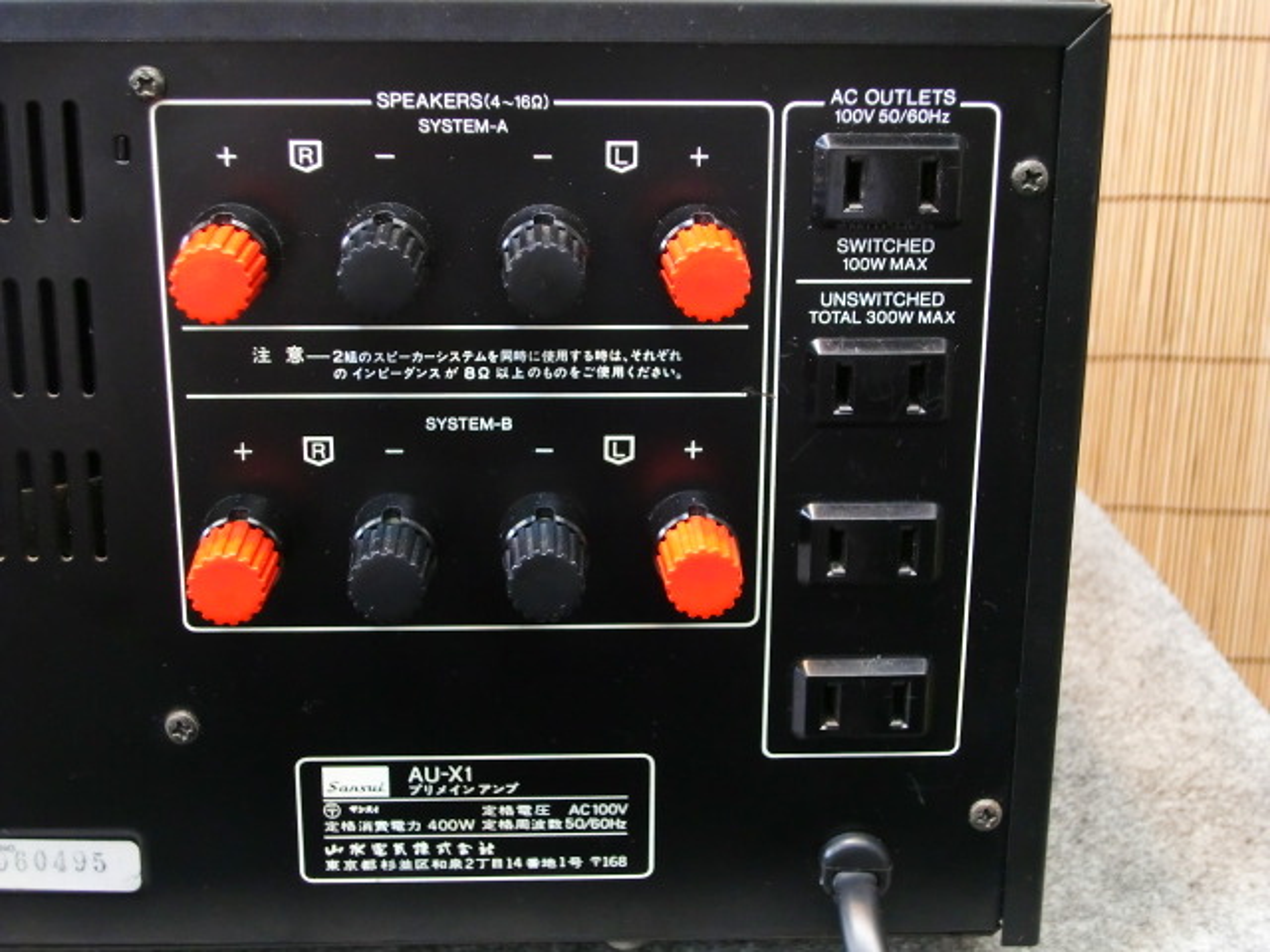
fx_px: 2018
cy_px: 476
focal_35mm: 55
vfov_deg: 26.6
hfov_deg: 34.9
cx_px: 635
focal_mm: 9.8
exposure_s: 1/40
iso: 400
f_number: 3.6
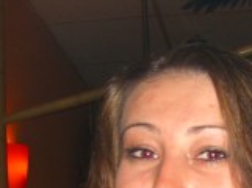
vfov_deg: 9.8
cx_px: 257
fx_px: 1031
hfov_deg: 13.7
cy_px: 349
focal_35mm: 142
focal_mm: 7.9
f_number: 2.8
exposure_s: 1/60
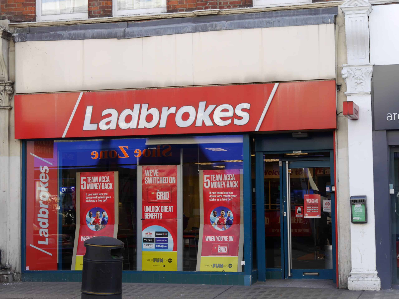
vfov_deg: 18.4
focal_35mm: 80
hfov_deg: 24.4
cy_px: 150
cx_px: 200
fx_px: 922
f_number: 5
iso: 160
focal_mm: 40
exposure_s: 1/125
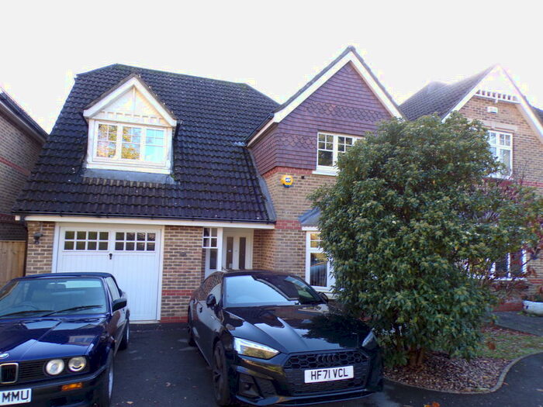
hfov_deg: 71.6
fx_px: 376
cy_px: 204
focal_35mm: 24
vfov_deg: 56.8
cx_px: 272
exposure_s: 1/34
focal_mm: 4.3
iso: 80
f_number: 4.3
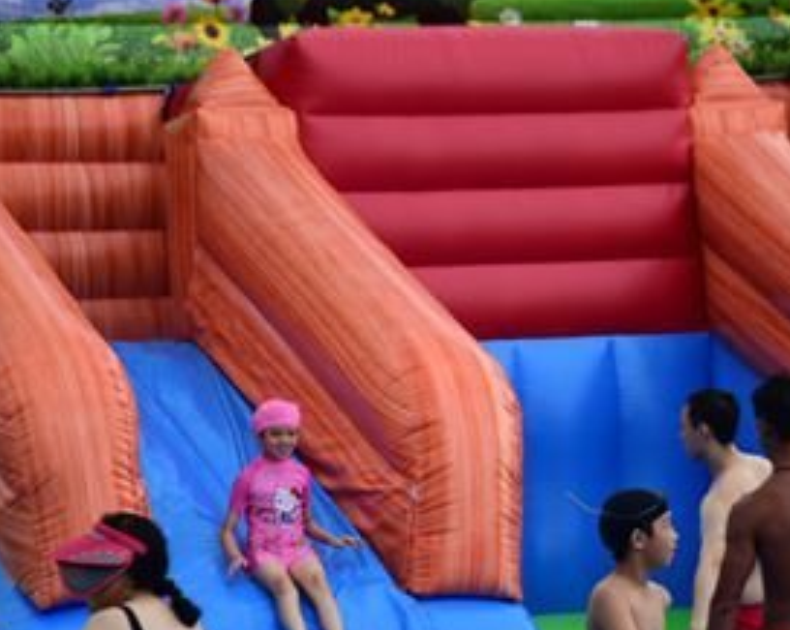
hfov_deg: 11.3
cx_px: 505
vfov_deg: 9.0
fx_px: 3994
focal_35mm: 171
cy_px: 433
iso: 100
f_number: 5.6
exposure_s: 1/100
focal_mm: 66
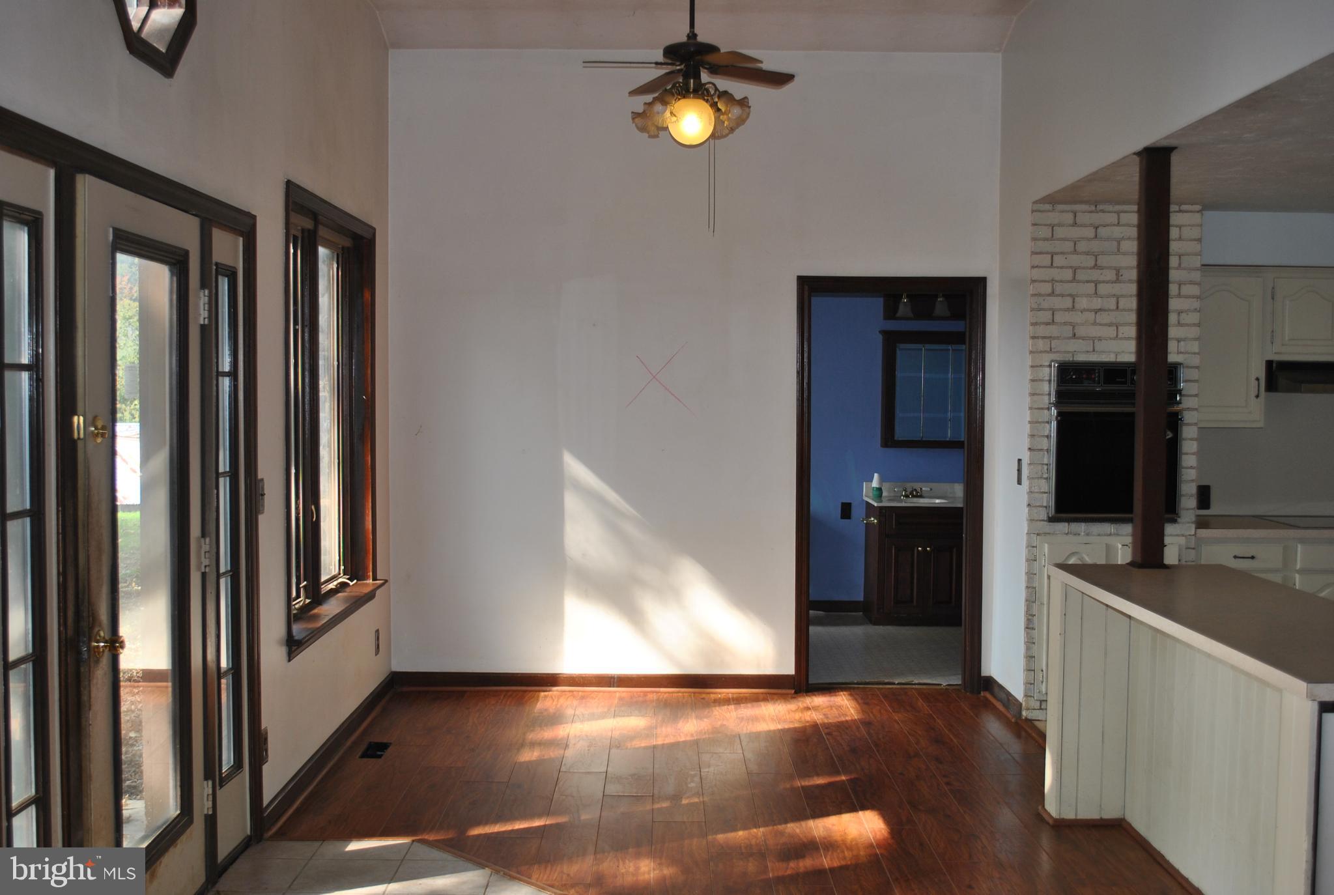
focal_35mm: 36
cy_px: 448
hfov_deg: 53.0
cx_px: 667
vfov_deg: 37.0
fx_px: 1337
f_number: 4
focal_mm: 24
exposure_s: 1/125
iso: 140
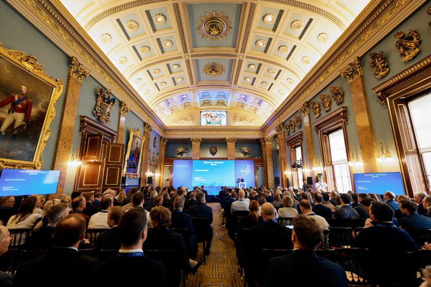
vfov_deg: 77.3
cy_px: 144
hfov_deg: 100.4
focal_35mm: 15
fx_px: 180
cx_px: 216
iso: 3200
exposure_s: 1/100
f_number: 4
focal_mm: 10
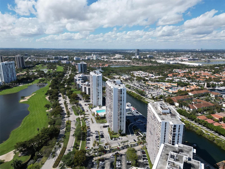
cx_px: 112
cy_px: 84
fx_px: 156
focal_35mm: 24
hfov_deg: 71.6
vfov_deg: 56.8
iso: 130
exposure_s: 1/4000
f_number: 1.7
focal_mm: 6.72
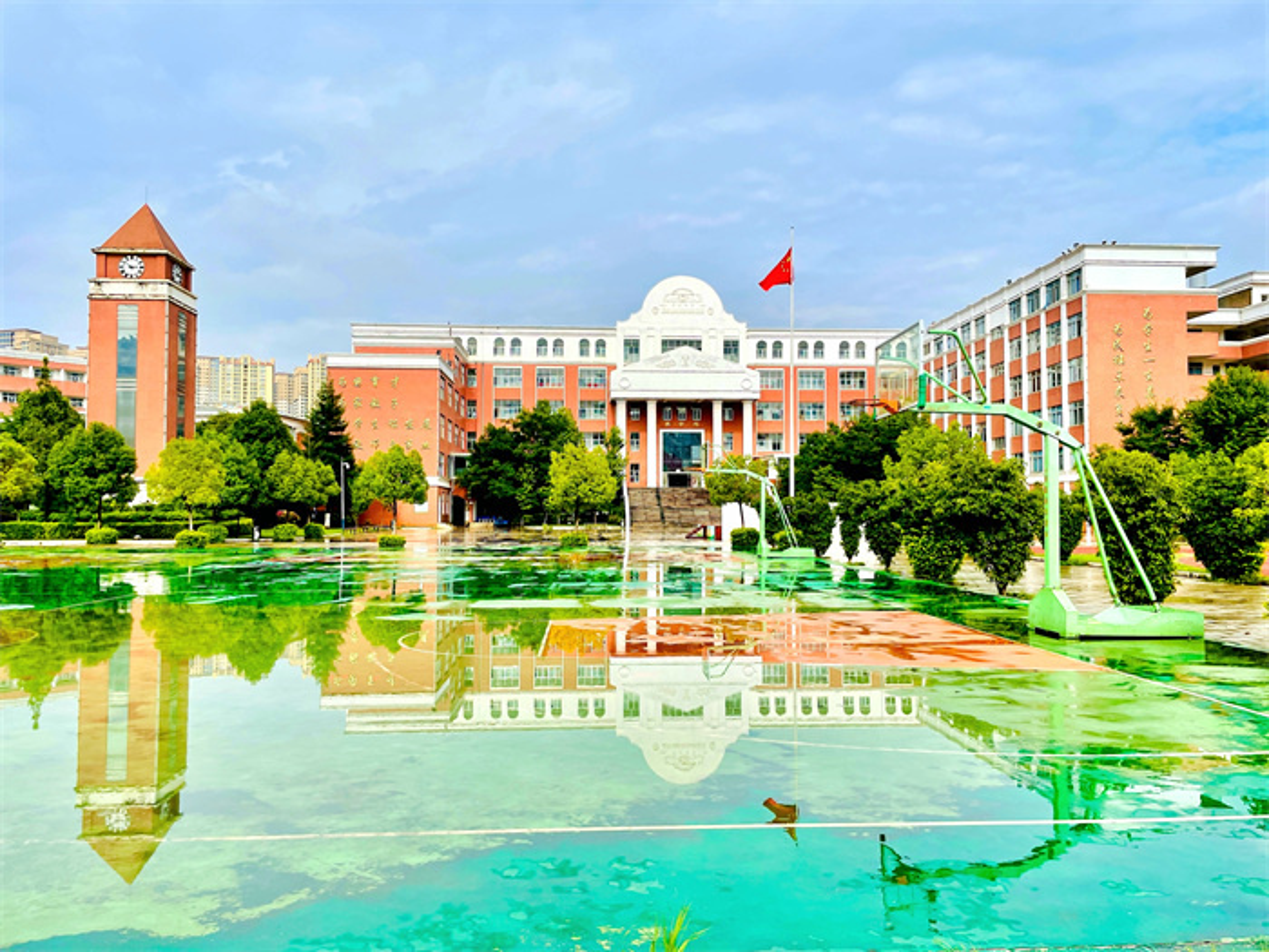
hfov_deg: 67.3
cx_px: 634
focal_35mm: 26
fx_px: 953
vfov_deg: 53.1
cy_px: 476
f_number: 1.6
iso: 32
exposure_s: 1/5000
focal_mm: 4.2
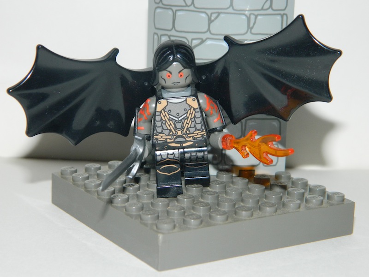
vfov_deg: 17.6
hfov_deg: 23.3
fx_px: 895
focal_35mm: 84
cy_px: 138
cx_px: 184
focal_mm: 15.1
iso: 200
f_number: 11.9
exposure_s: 1/30
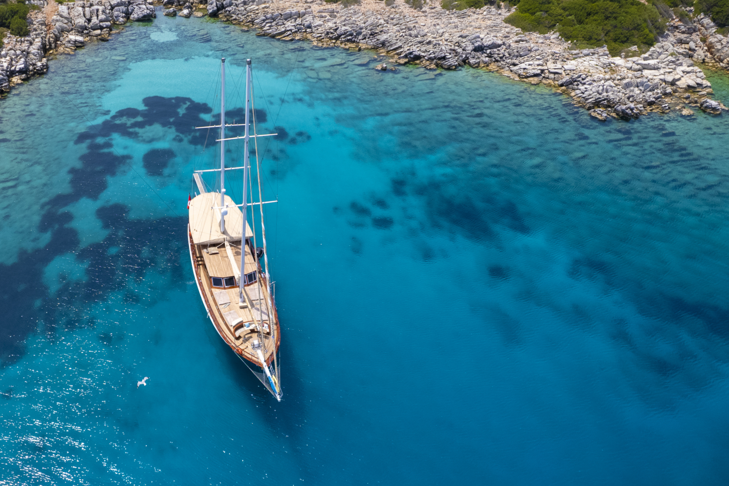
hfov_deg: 53.0
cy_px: 285
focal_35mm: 35
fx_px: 709
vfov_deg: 37.7
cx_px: 225
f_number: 2.8
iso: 100
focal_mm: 8.38
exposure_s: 1/2500
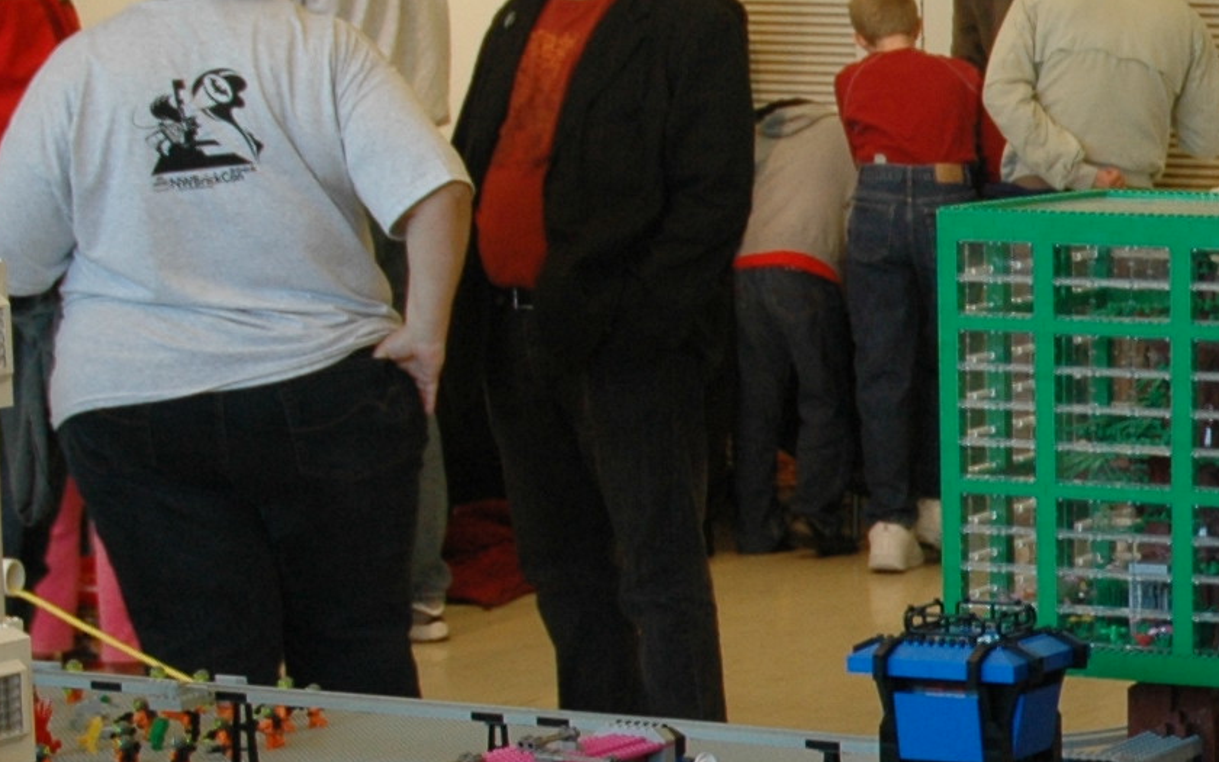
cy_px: 694
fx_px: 4546
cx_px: 1817
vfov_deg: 9.5
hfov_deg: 14.3
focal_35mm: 137
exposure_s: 1/80
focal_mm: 25
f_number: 4.5
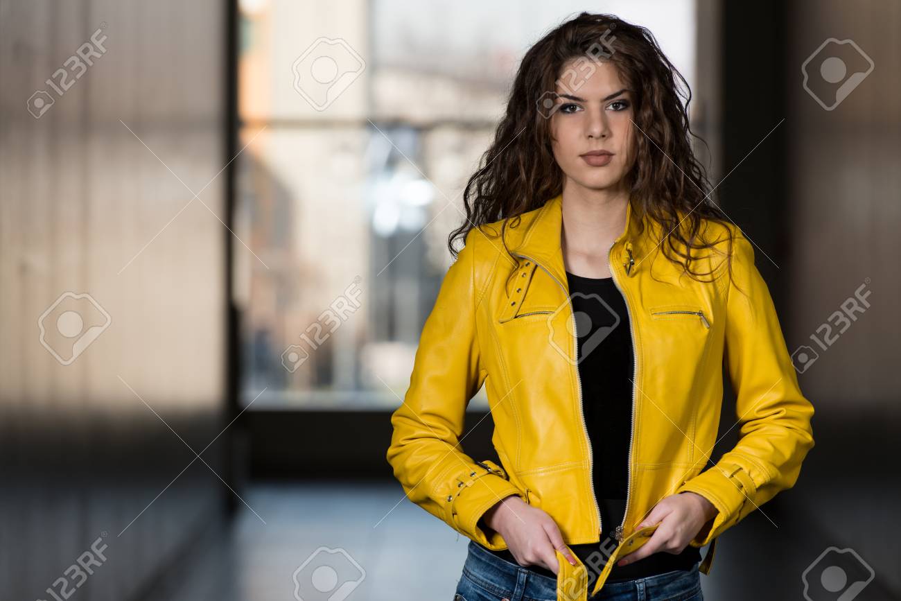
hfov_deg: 10.3
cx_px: 450
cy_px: 300
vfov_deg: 6.9
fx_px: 5006
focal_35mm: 200
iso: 100
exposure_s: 1/200
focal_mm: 200
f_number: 5
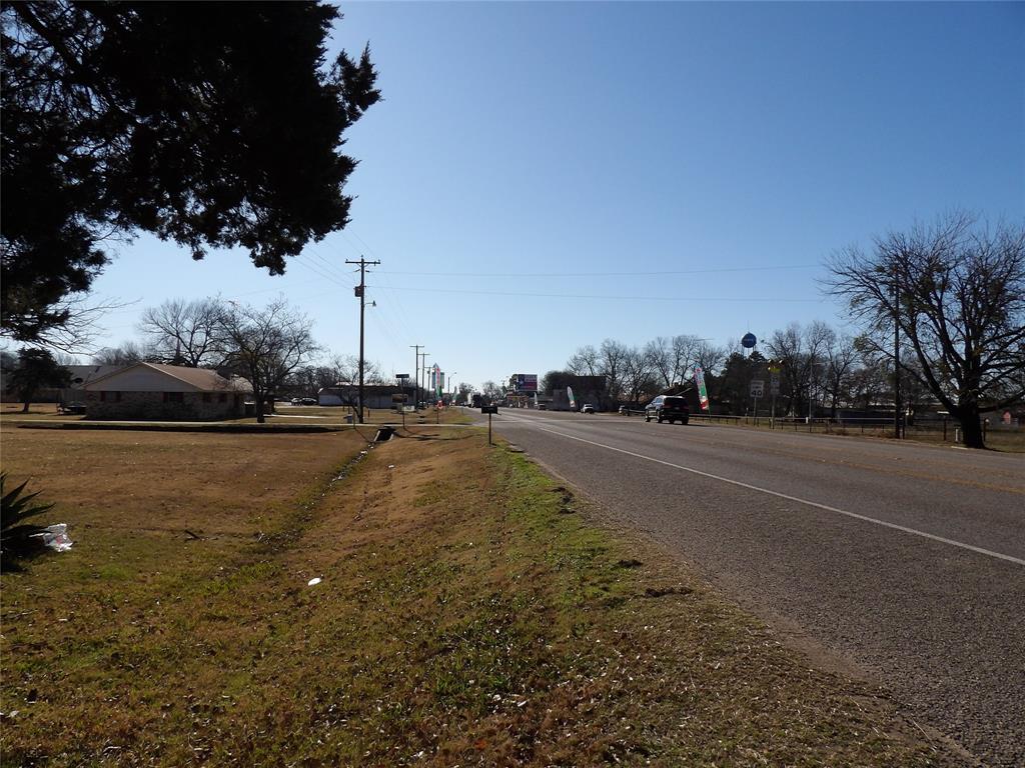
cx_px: 512
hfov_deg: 71.6
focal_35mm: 24
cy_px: 384
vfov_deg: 56.8
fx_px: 711
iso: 100
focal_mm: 4.3
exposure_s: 1/895
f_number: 4.6
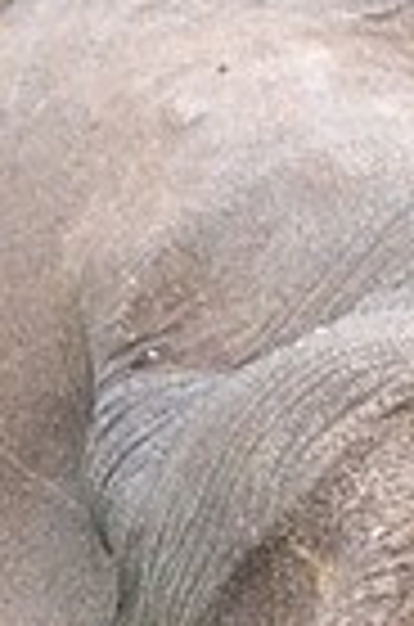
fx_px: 39975
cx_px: 1508
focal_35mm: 2306
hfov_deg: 0.6
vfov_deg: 0.9
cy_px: 1639
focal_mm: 200
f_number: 10
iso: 800
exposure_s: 1/400
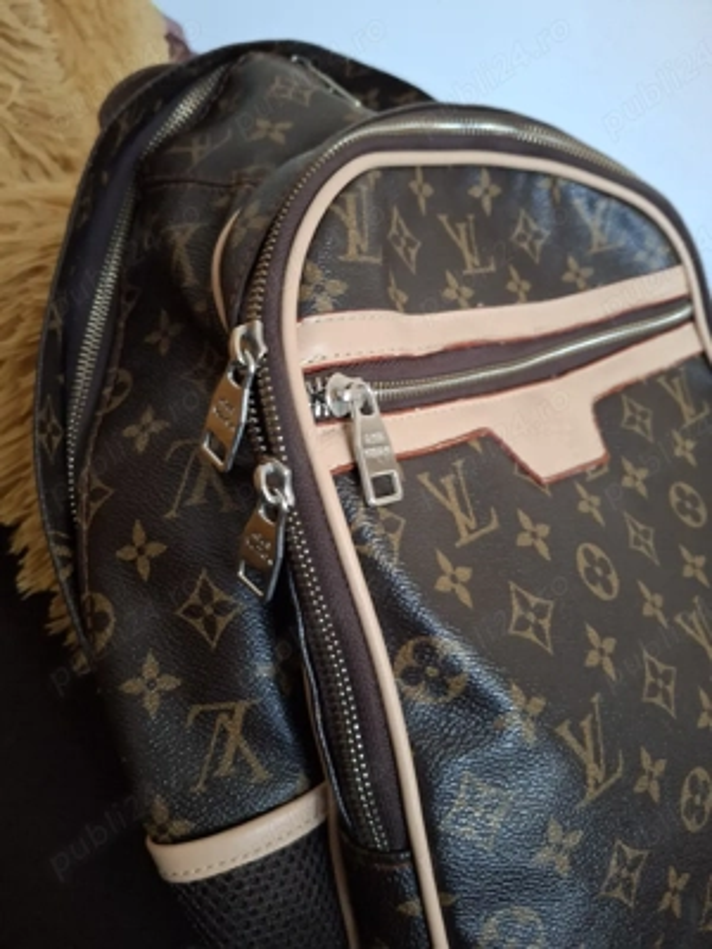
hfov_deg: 54.9
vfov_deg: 69.4
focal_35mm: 25
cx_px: 356
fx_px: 686
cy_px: 474
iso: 500
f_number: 1.8
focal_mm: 4.69
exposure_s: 1/25
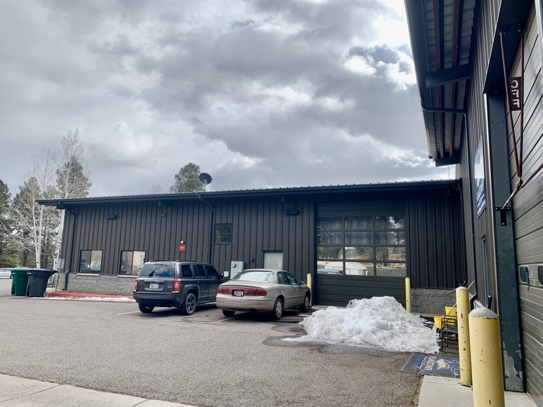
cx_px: 272
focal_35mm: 26
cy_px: 204
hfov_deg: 67.3
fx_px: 408
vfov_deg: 53.1
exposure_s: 1/777
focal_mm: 4.25
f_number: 1.8
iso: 25
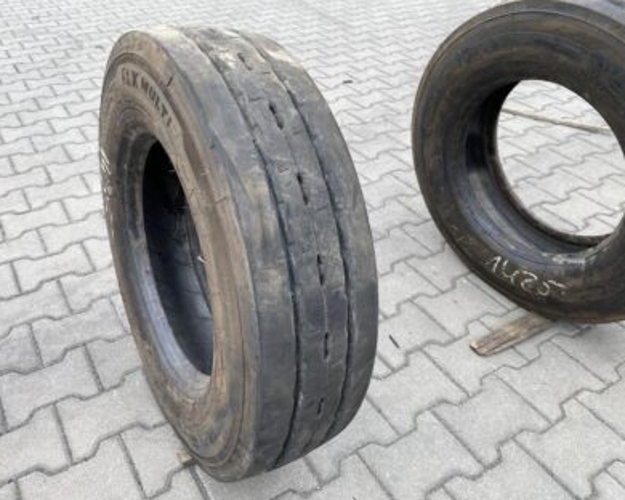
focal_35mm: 28
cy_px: 256
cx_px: 288
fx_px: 518
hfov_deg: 62.1
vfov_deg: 51.5
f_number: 1.8
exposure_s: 1/585
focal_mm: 4.25
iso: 32
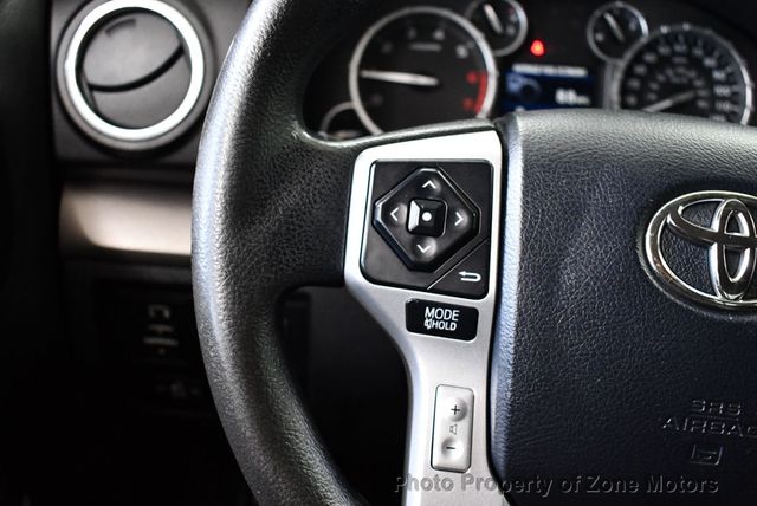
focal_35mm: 40
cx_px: 378
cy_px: 253
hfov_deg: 48.4
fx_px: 842
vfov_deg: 33.5
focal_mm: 20
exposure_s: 1/60
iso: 3200
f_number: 3.5
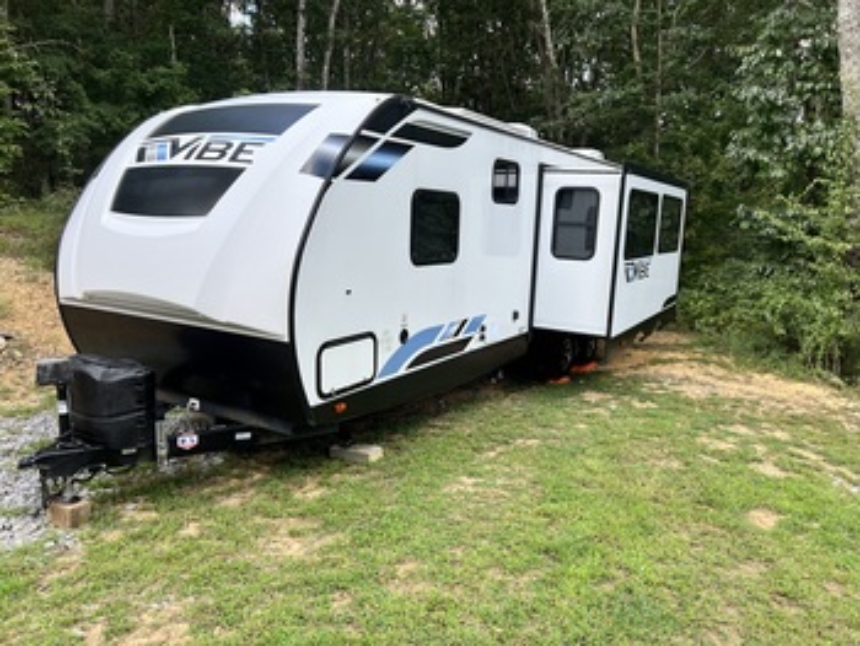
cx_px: 430
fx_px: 646
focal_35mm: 26
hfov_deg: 67.3
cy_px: 323
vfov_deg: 53.1
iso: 50
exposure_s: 1/917
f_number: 1.5
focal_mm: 5.7
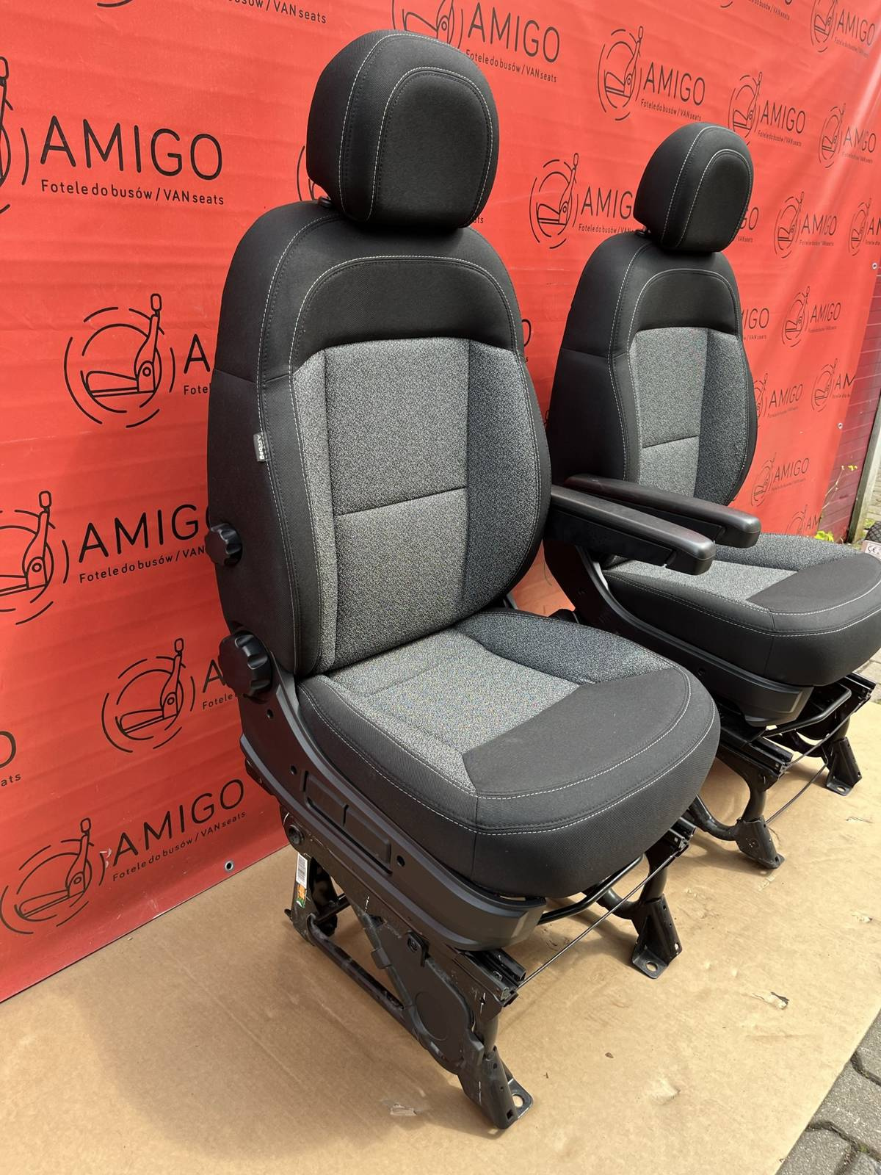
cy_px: 588
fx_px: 882
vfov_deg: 67.3
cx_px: 440
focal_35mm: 26
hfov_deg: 53.1
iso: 40
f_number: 1.6
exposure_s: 1/246
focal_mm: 5.1
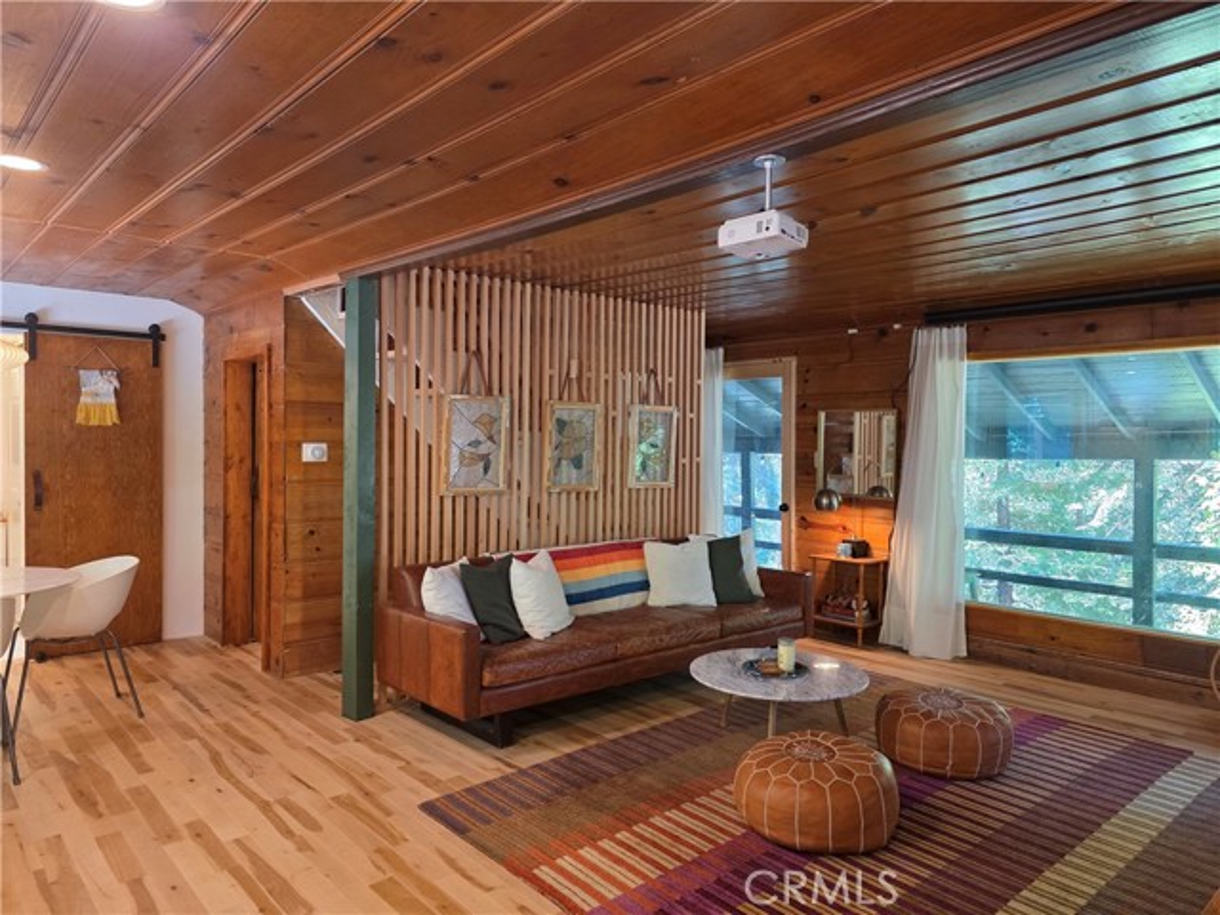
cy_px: 458
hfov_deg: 73.9
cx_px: 610
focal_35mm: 23
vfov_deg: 58.9
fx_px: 811
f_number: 1.7
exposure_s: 1/120
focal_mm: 6.3
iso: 320
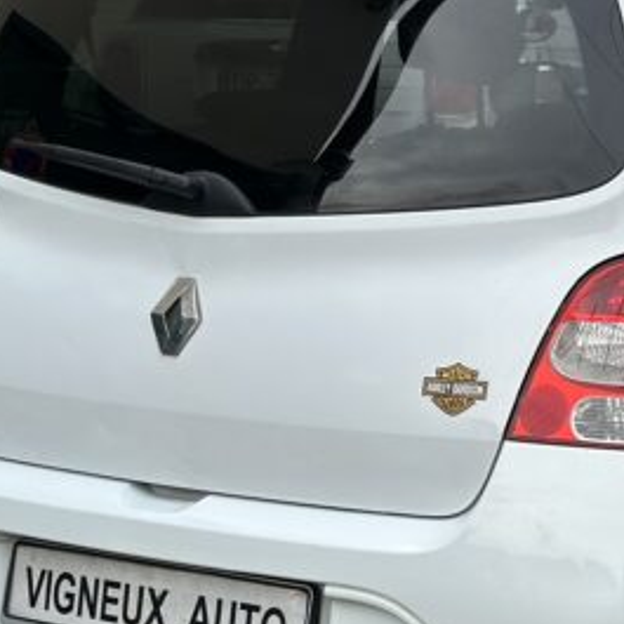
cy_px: 365
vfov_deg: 13.6
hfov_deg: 13.4
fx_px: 2610
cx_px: 664
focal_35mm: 128
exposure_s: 1/1376
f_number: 1.78
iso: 64
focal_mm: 6.86
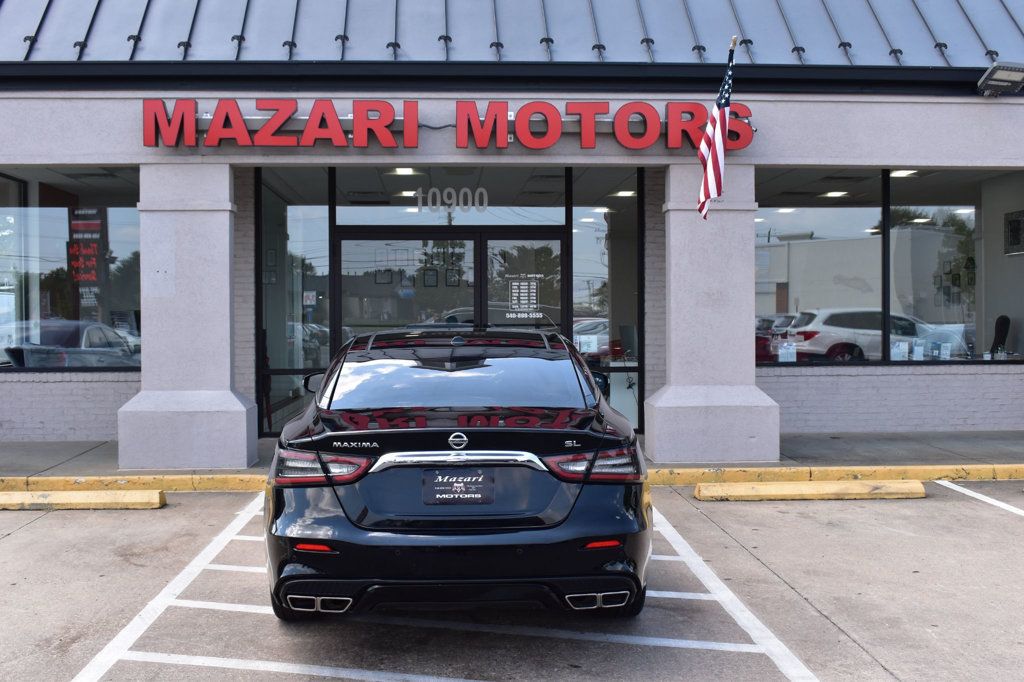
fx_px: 1194
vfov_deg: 31.9
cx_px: 512
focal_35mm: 42
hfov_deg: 46.4
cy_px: 341
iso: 400
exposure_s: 1/200
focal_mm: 28
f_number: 10
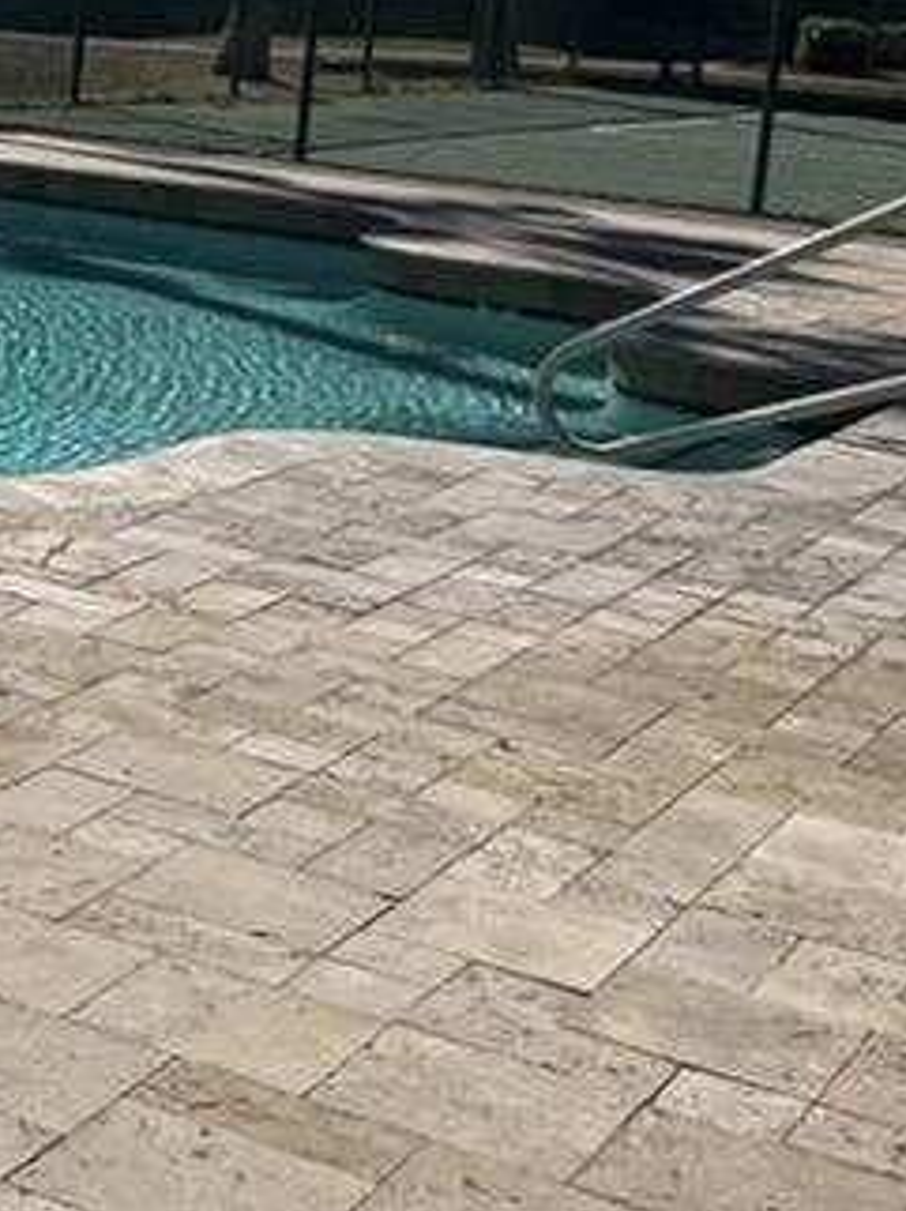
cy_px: 132
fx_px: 3040
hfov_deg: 15.2
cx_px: -594
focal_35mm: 87
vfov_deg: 22.0
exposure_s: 1/3906
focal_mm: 2.22
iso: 40
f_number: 2.2
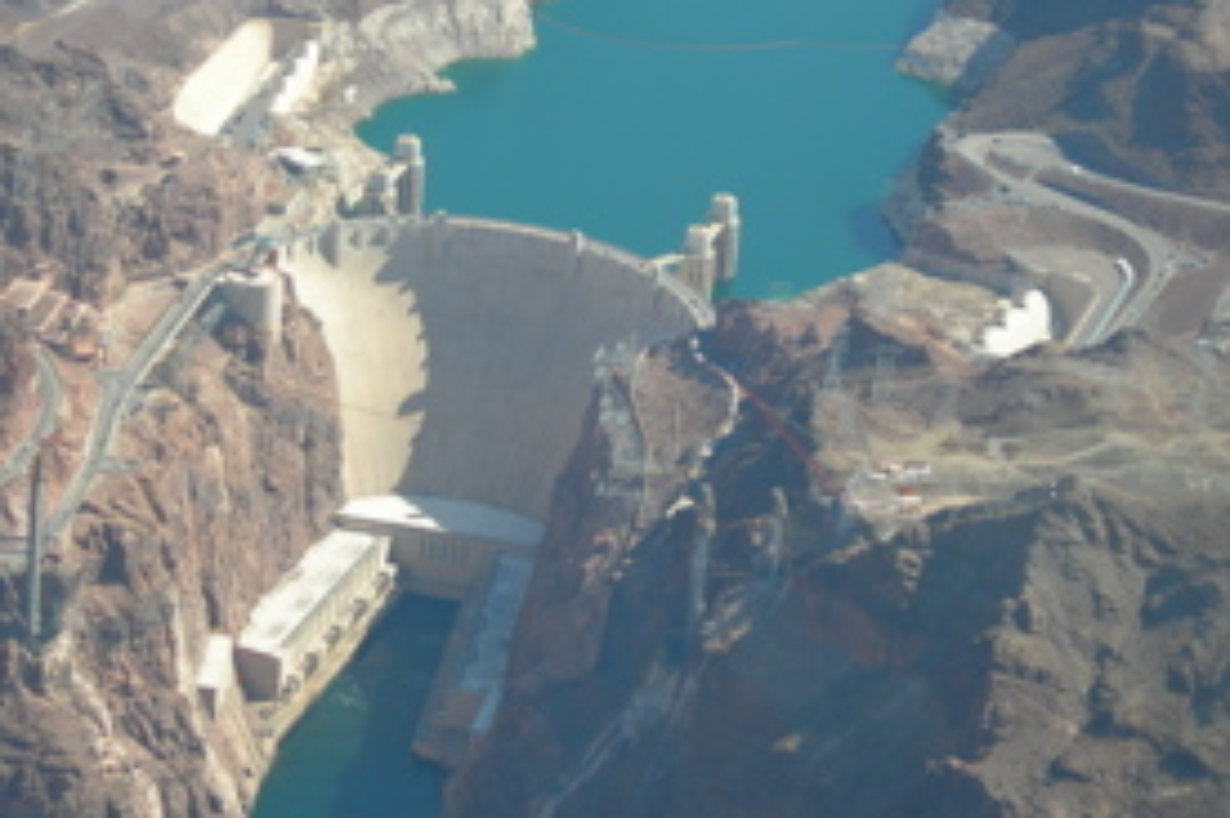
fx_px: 5156
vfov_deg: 9.1
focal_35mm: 151
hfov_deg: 13.6
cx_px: 505
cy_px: 434
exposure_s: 1/261
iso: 50
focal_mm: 23.4
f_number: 4.9
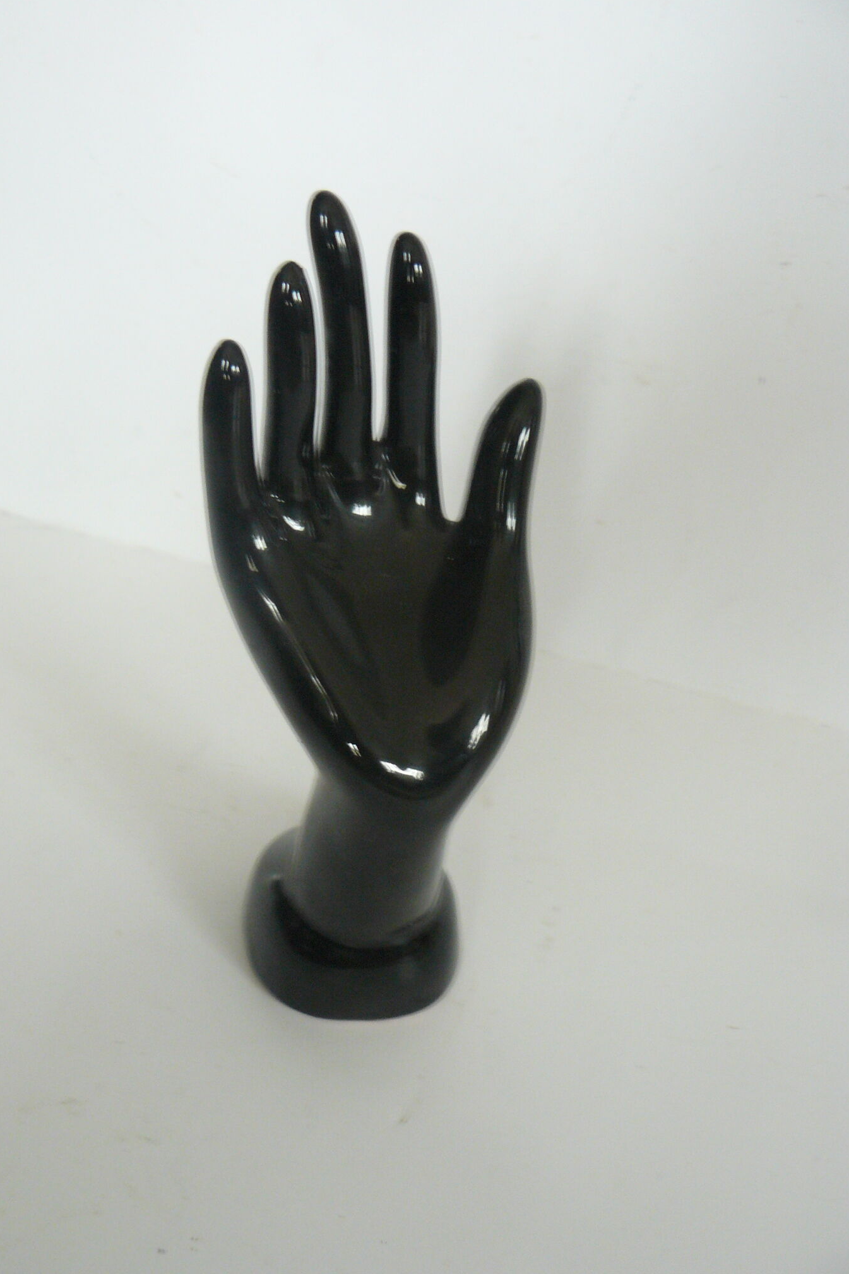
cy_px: 643
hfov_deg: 35.0
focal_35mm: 38
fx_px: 1344
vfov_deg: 50.7
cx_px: 372
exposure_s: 1/6
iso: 200
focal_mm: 6
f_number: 2.8
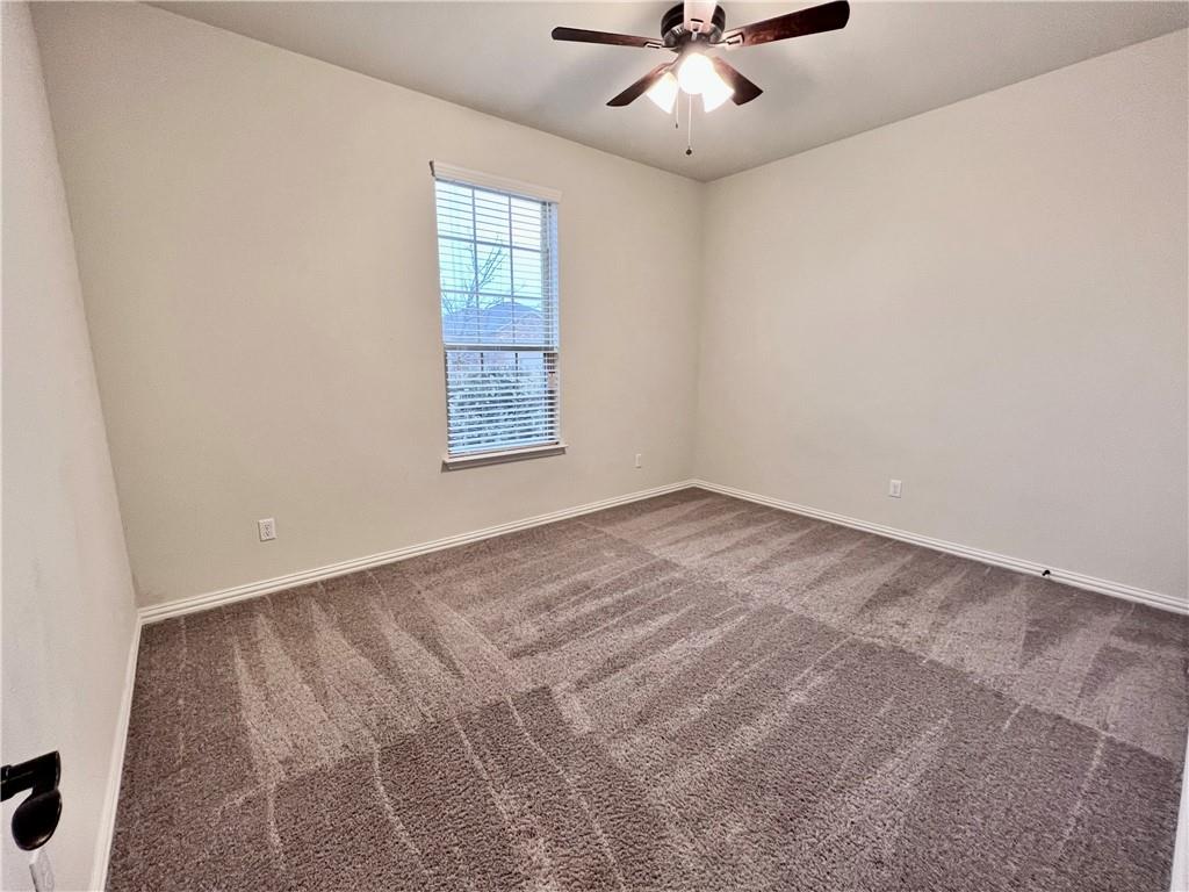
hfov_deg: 106.2
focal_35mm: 13
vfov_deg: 89.9
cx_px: 594
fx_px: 447
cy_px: 446
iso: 160
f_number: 1.8
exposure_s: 1/60
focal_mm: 1.57
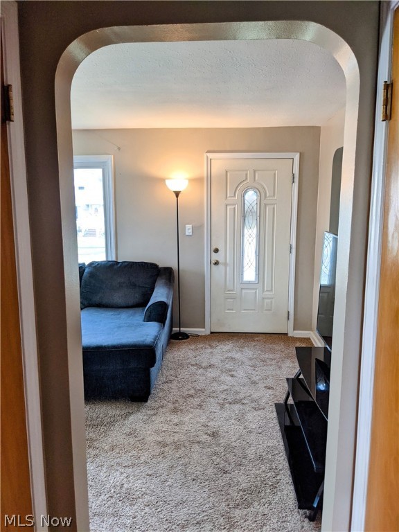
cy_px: 266
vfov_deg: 65.3
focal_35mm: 27
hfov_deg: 51.4
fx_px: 415
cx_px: 200
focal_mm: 4.38
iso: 64
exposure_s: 1/60
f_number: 1.73
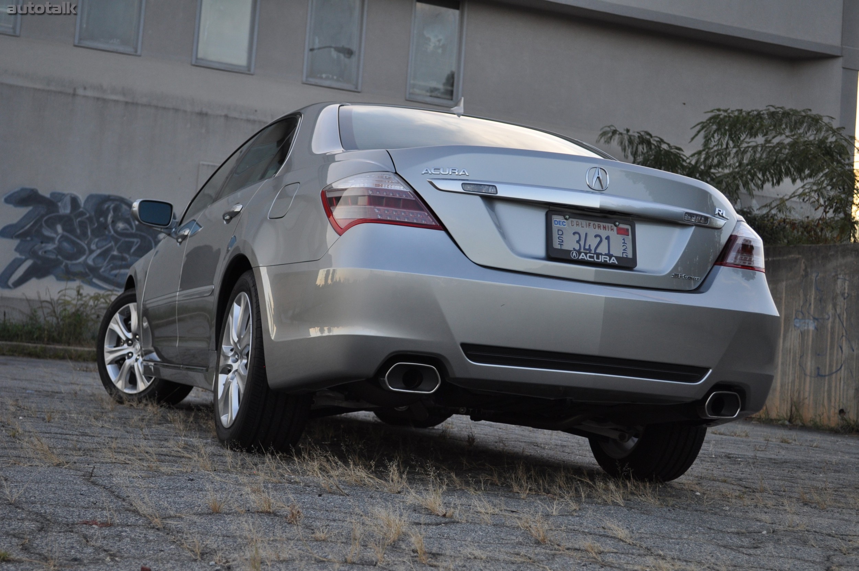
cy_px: 286
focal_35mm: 57
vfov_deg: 23.7
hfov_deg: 35.1
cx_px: 430
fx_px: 1359
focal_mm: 38
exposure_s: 1/80
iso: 400
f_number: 5
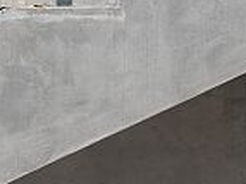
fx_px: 1342
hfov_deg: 9.7
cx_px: -267
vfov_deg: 7.8
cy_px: 13
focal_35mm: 189
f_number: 5.6
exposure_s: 1/210
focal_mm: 29.5
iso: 640
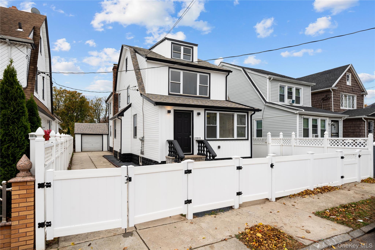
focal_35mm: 20
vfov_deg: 61.9
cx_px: 188
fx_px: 208
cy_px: 125
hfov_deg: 84.0
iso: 250
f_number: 8
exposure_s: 1/80
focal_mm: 20
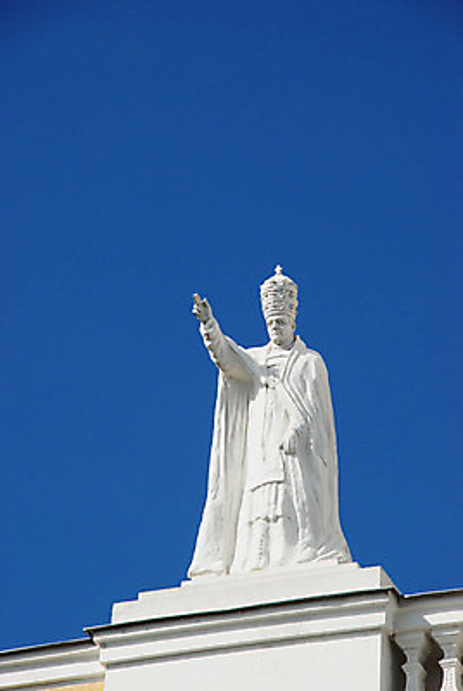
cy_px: 346
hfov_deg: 6.8
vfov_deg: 10.1
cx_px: 232
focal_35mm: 202
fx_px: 3893
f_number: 10
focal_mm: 135
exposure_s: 1/100
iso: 200
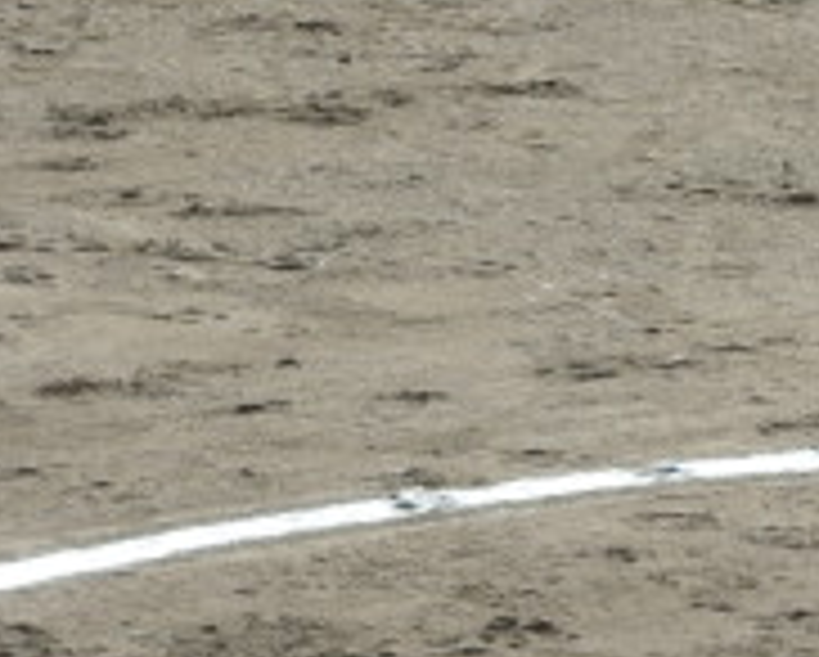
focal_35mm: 869
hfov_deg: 2.2
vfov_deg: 1.8
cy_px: 405
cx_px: 1242
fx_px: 21086
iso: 100
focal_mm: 48.4
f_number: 5.5
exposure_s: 1/320
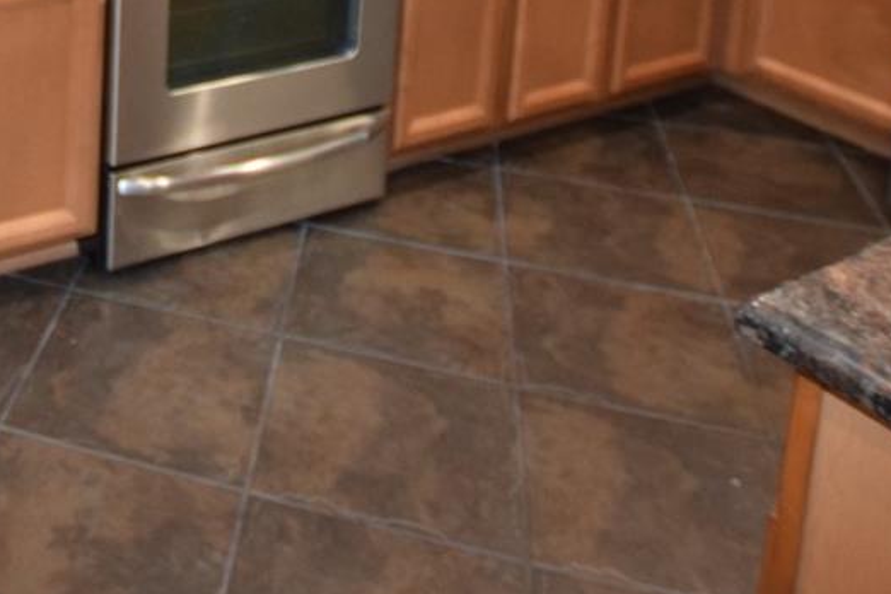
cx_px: 38
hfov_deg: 38.7
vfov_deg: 24.1
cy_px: -254
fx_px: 1138
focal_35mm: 46
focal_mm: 10
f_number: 3.5
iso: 1000
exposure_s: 1/60
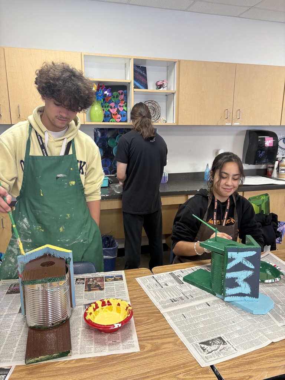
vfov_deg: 67.3
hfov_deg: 53.1
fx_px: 285
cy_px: 190
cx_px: 142
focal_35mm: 26
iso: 80
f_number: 1.6
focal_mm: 5.96
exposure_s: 1/60
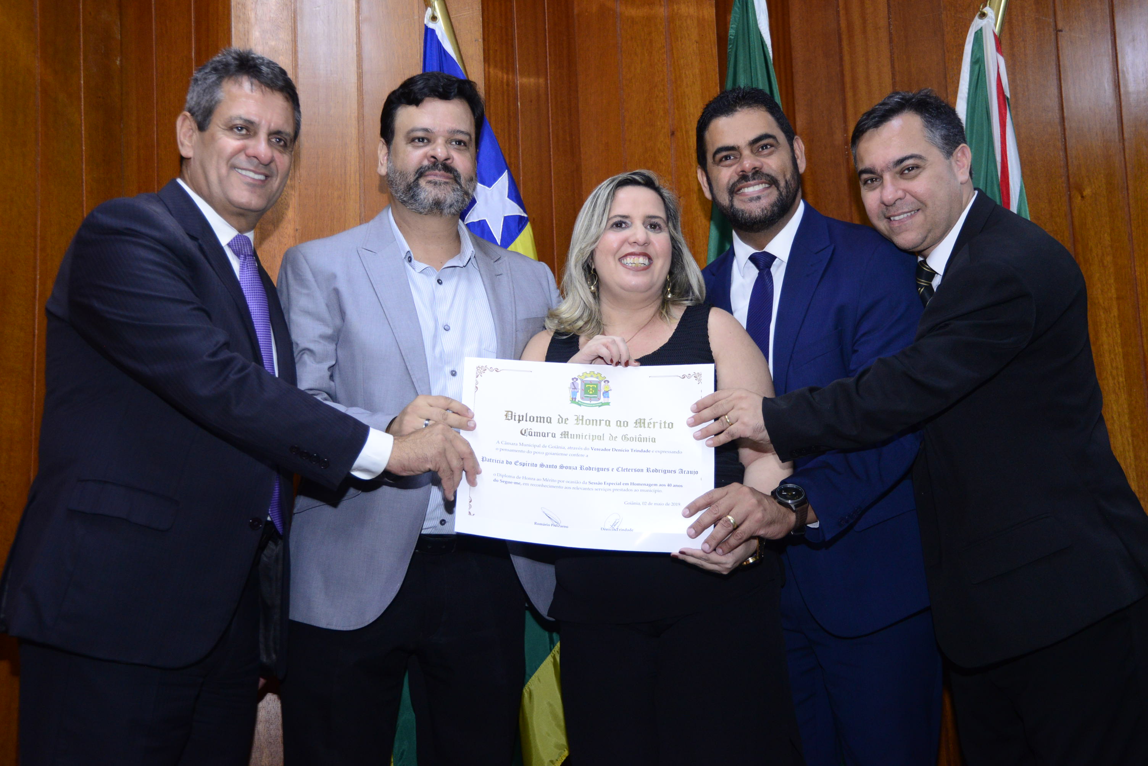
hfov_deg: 41.1
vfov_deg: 28.1
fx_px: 1531
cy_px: 383
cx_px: 574
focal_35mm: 48
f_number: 5.6
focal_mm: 48
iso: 2500
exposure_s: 1/125
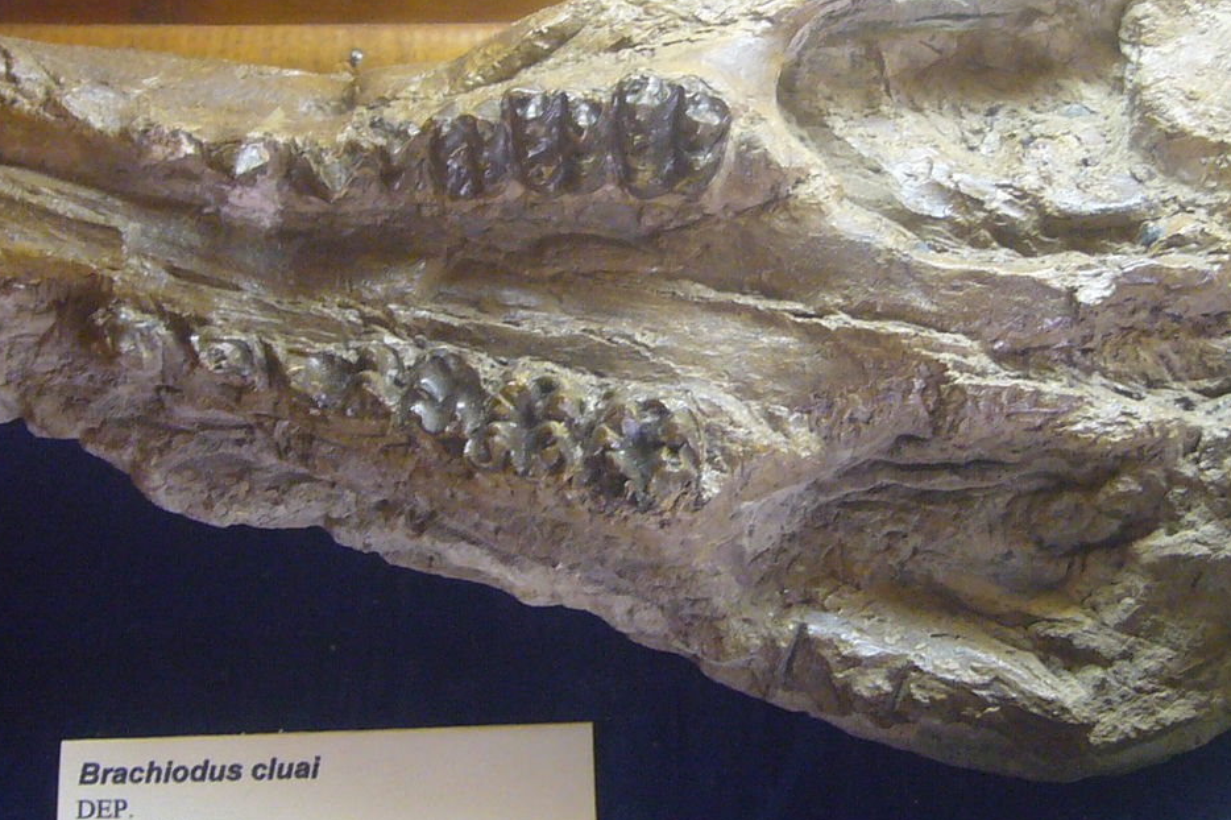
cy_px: 353
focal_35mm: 82
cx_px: 721
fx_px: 2803
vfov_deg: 16.6
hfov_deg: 24.7
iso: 125
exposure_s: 1/15
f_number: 3
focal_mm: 5.4
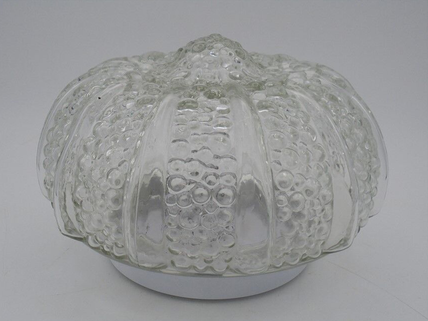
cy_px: 168
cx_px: 204
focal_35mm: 40
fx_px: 494
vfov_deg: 35.9
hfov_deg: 46.8
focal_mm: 6.9
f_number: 4.2
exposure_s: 1/400
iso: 100
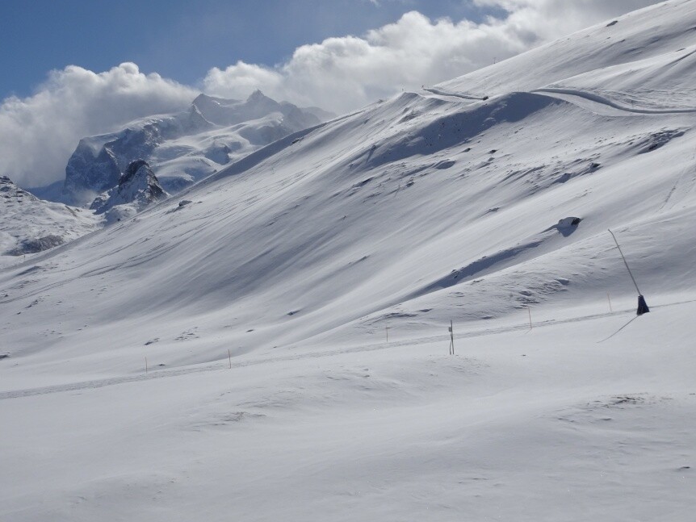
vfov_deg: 25.7
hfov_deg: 33.7
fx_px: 1146
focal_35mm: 57
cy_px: 232
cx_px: 283
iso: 80
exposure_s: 1/2000
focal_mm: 8.18
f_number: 5
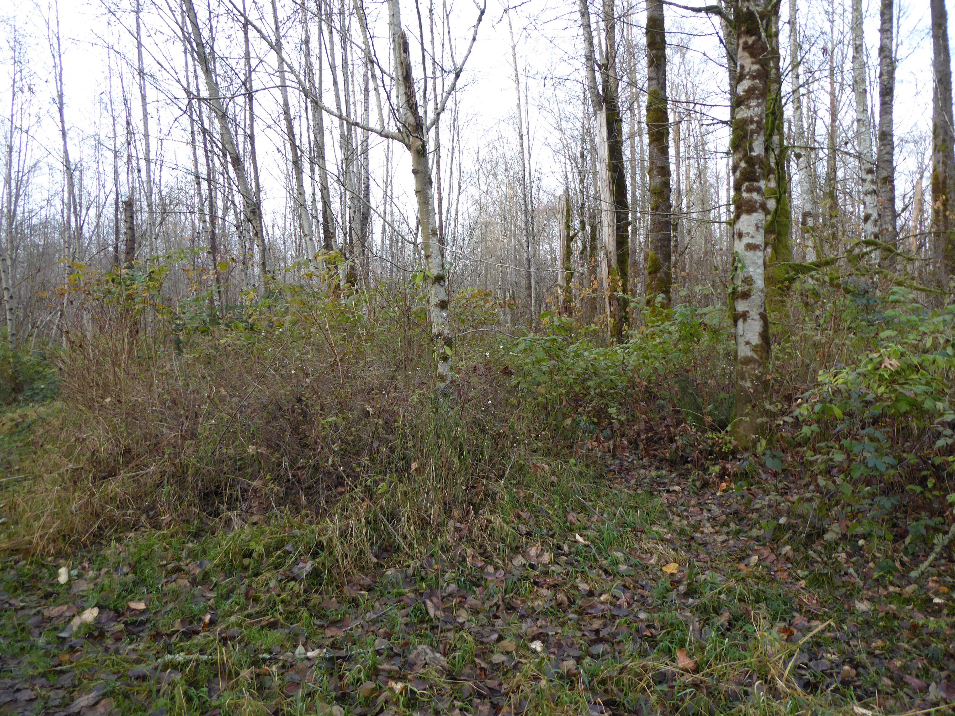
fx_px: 690
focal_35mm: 25
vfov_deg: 54.9
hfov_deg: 69.4
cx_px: 478
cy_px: 358
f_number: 3.3
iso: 125
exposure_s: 1/60
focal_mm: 4.3
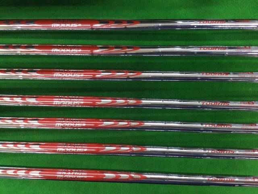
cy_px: 97
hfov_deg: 58.4
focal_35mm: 31
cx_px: 129
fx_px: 231
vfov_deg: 45.4
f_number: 2.4
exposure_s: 1/30
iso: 125
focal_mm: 3.3
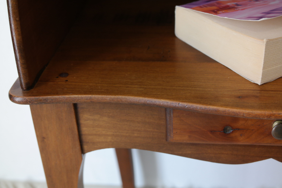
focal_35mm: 58
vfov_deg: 23.4
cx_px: 141
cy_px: 94
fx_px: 454
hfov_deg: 34.5
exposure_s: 1/25
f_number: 5.6
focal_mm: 38
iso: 800
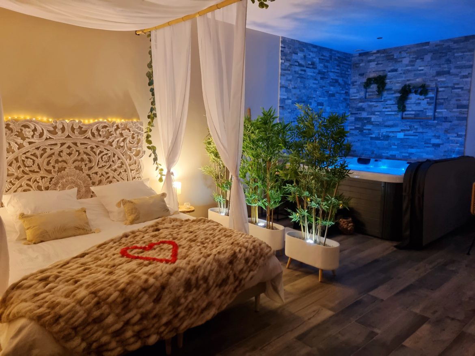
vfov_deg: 53.1
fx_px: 357
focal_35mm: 26
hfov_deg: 67.3
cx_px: 238
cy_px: 178
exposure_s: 1/50
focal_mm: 5.4
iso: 640
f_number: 1.8
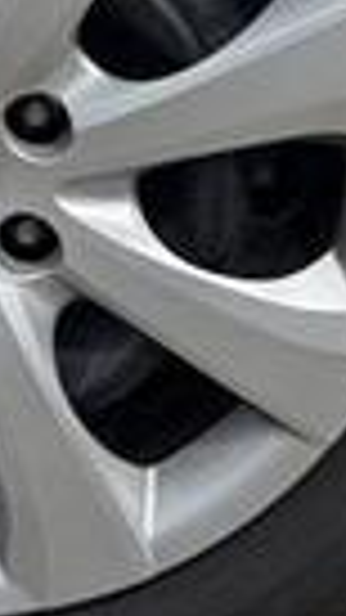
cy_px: 40
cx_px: 144
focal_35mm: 96
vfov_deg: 21.6
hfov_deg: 12.6
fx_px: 1567
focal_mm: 6.76
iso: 80
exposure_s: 1/4608
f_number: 1.78
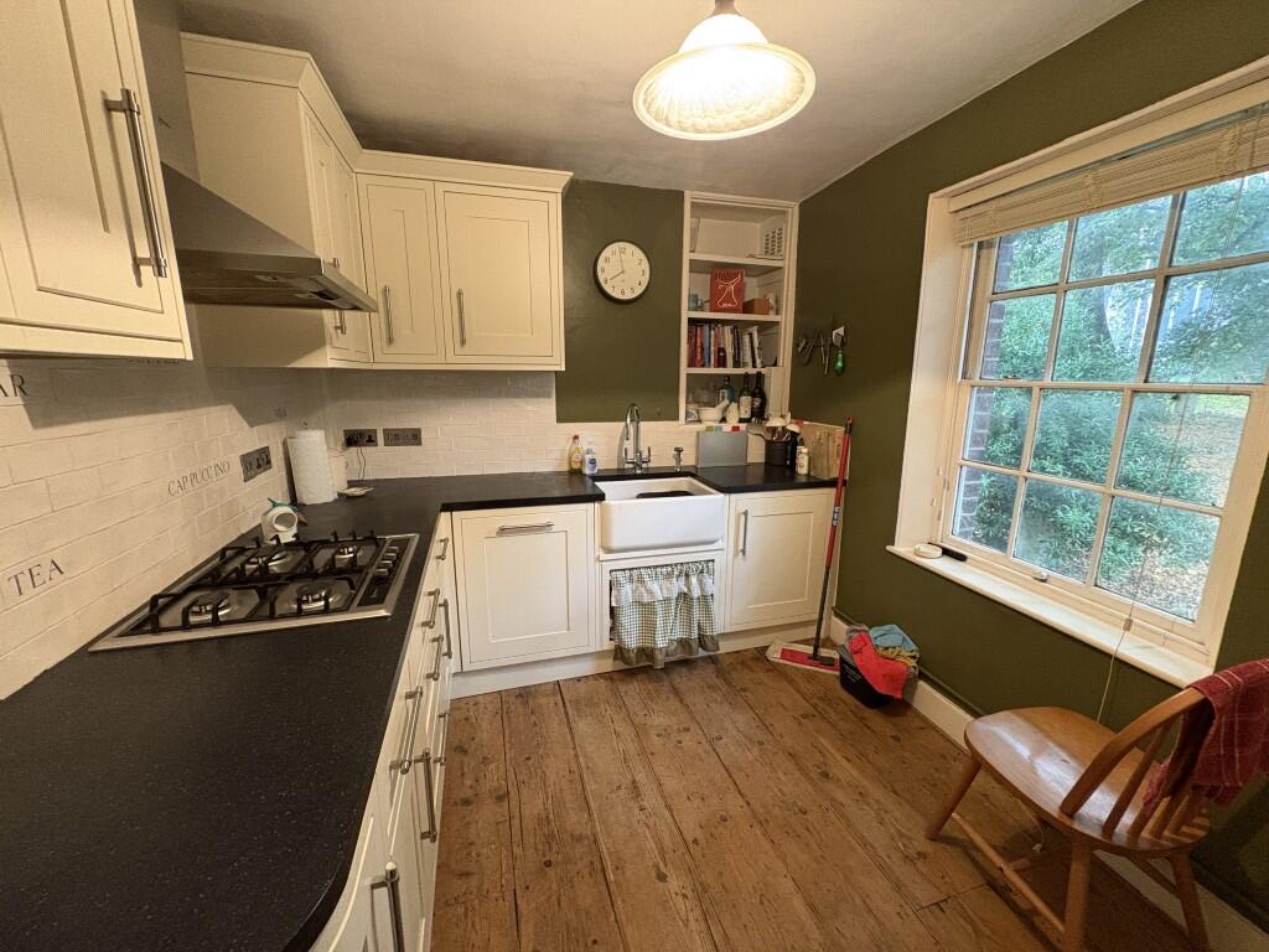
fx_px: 513
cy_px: 476
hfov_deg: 102.1
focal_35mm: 14
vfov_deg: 85.7
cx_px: 634
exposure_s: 1/50
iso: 500
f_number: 2.2
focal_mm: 2.22
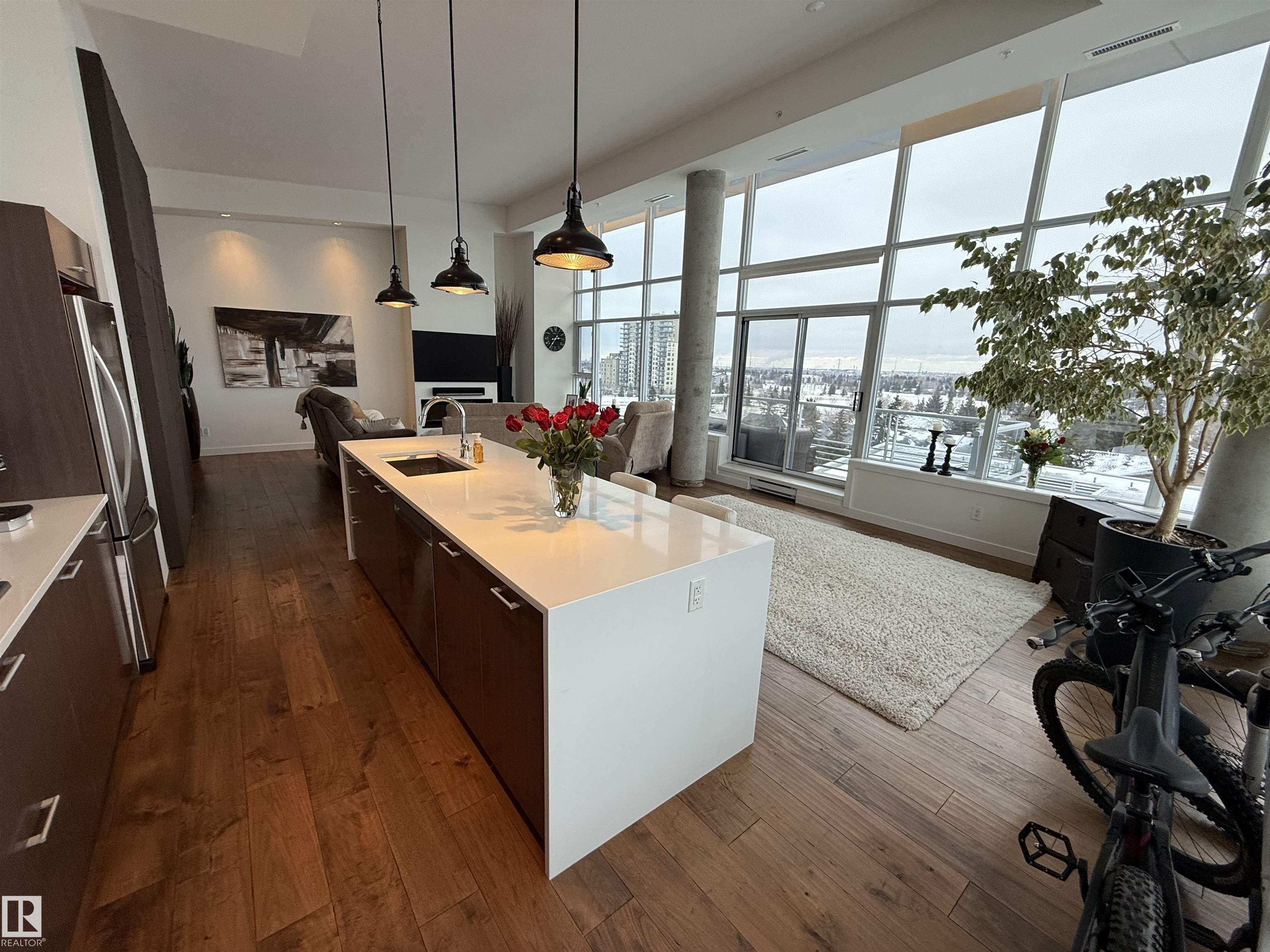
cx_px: 635
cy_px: 476
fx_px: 514
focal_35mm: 14
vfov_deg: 85.7
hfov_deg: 102.1
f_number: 2.2
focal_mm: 2.22
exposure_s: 1/99
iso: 80
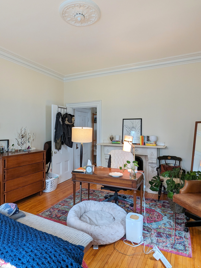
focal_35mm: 22
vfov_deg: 76.4
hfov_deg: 61.0
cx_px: 94
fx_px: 170
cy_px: 131
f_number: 2.2
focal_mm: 2.35
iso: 87
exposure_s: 1/30
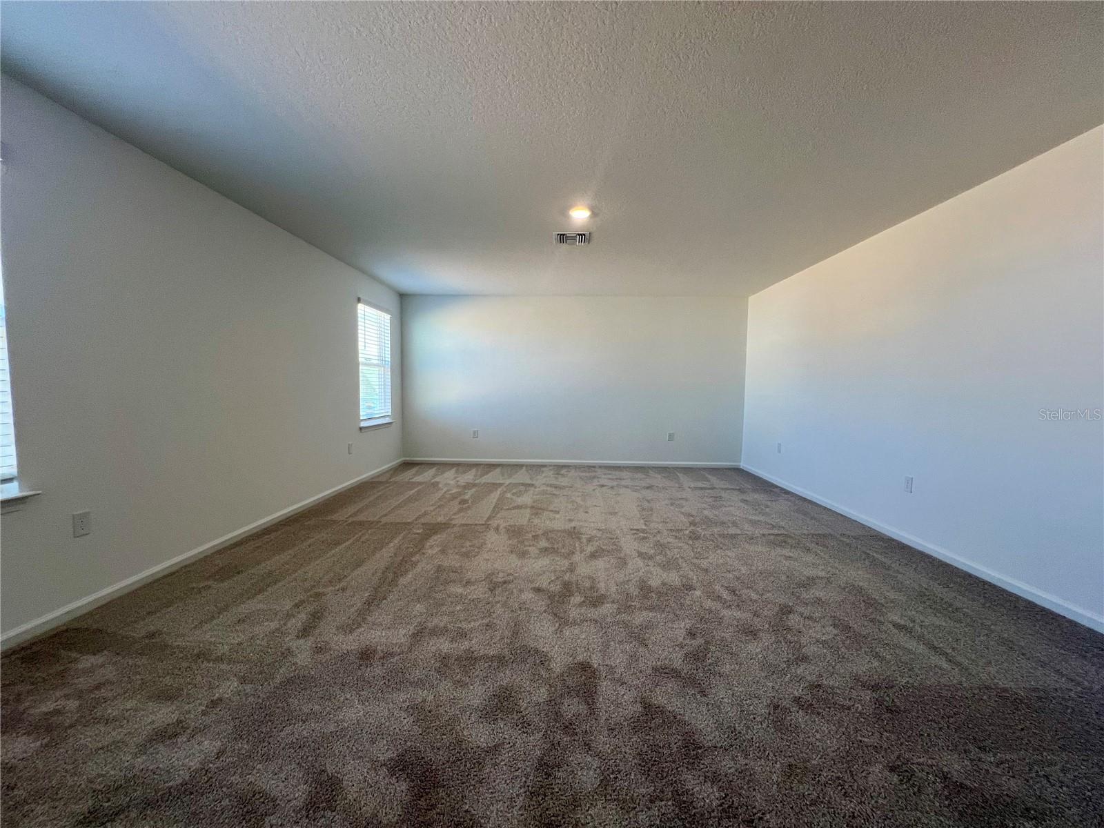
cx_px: 552
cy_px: 414
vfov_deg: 89.9
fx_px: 415
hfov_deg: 106.2
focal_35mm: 13
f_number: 1.8
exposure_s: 1/120
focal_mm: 1.57
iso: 125
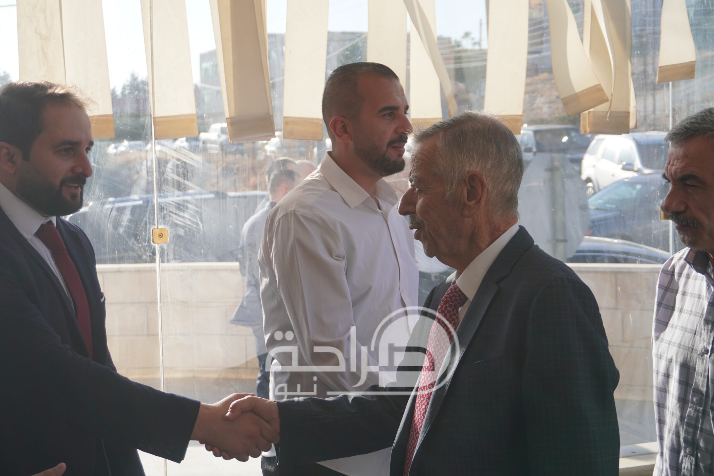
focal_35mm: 50
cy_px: 238
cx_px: 357
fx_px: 982
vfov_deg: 27.3
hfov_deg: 40.0
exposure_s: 1/400
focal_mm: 33
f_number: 5
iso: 100
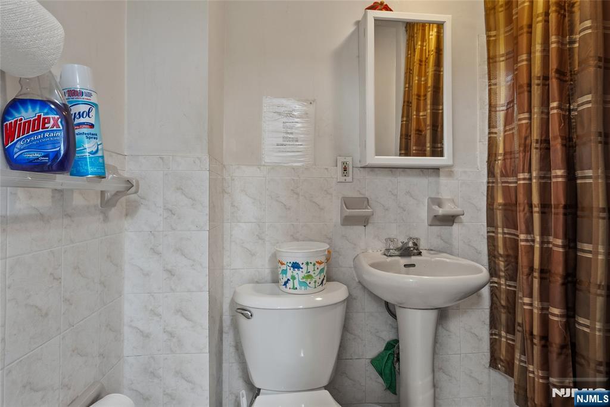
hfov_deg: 93.3
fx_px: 288
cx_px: 305
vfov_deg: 70.5
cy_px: 204
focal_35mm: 17
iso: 100
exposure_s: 1.6
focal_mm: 17
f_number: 8
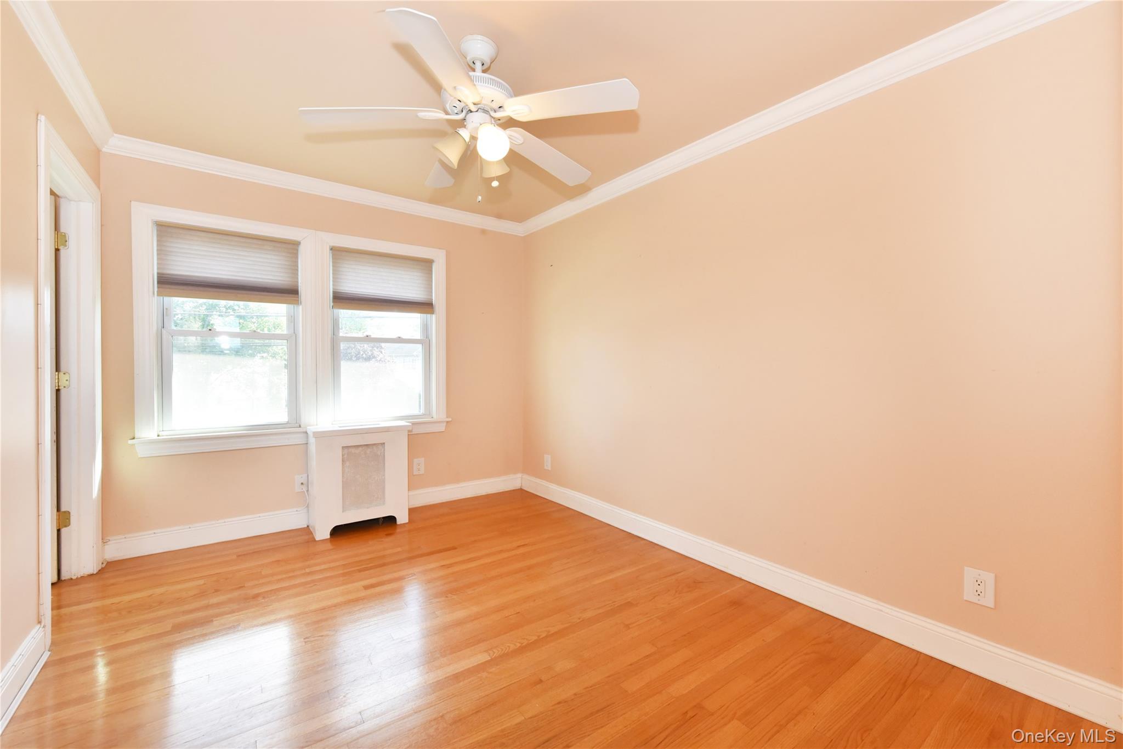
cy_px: 374
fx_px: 437
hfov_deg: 104.2
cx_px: 562
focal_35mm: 14
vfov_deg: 81.2
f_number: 8
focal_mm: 14
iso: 1600
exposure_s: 1/200
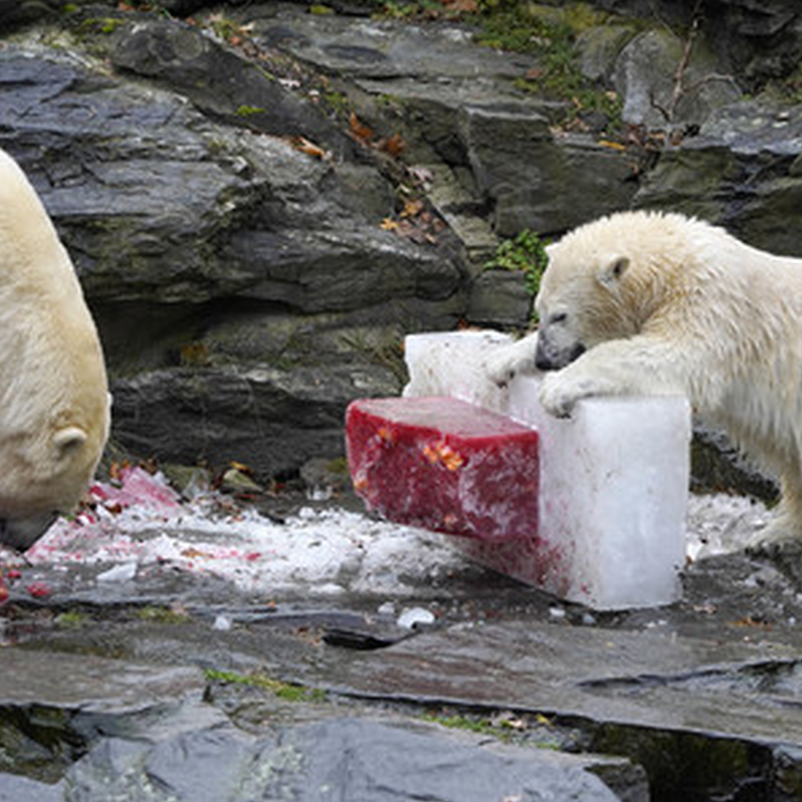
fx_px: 6763
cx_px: 474
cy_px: 400
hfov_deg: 6.8
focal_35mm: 258
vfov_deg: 6.8
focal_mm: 200
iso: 1600
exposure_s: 1/500
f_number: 8
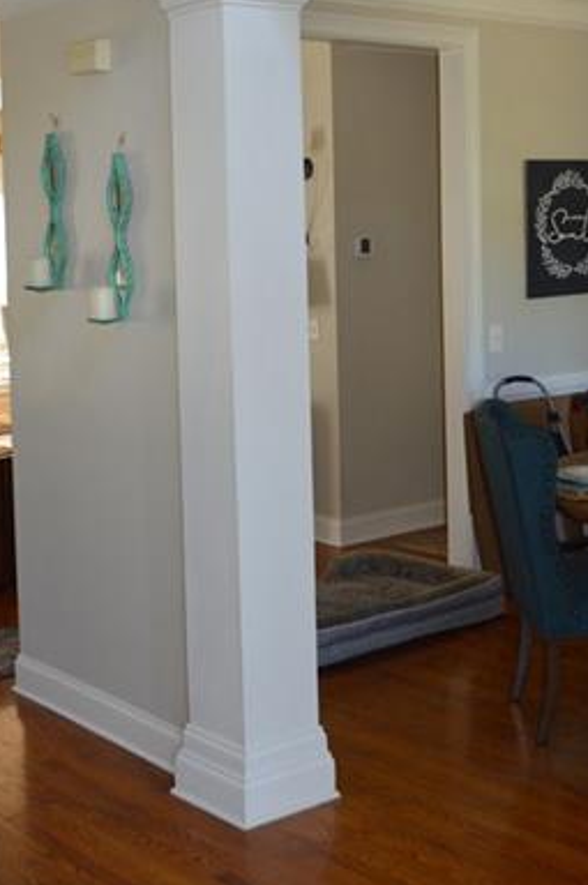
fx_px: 1326
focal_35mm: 54
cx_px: 277
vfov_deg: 36.4
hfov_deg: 25.0
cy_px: 279
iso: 400
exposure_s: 1/60
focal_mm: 18
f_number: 3.5
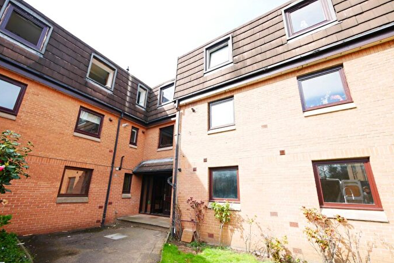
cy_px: 143
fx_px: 164
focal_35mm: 15
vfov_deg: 77.2
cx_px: 195
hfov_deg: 100.4
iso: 200
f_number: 5
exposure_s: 1/200
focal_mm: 7
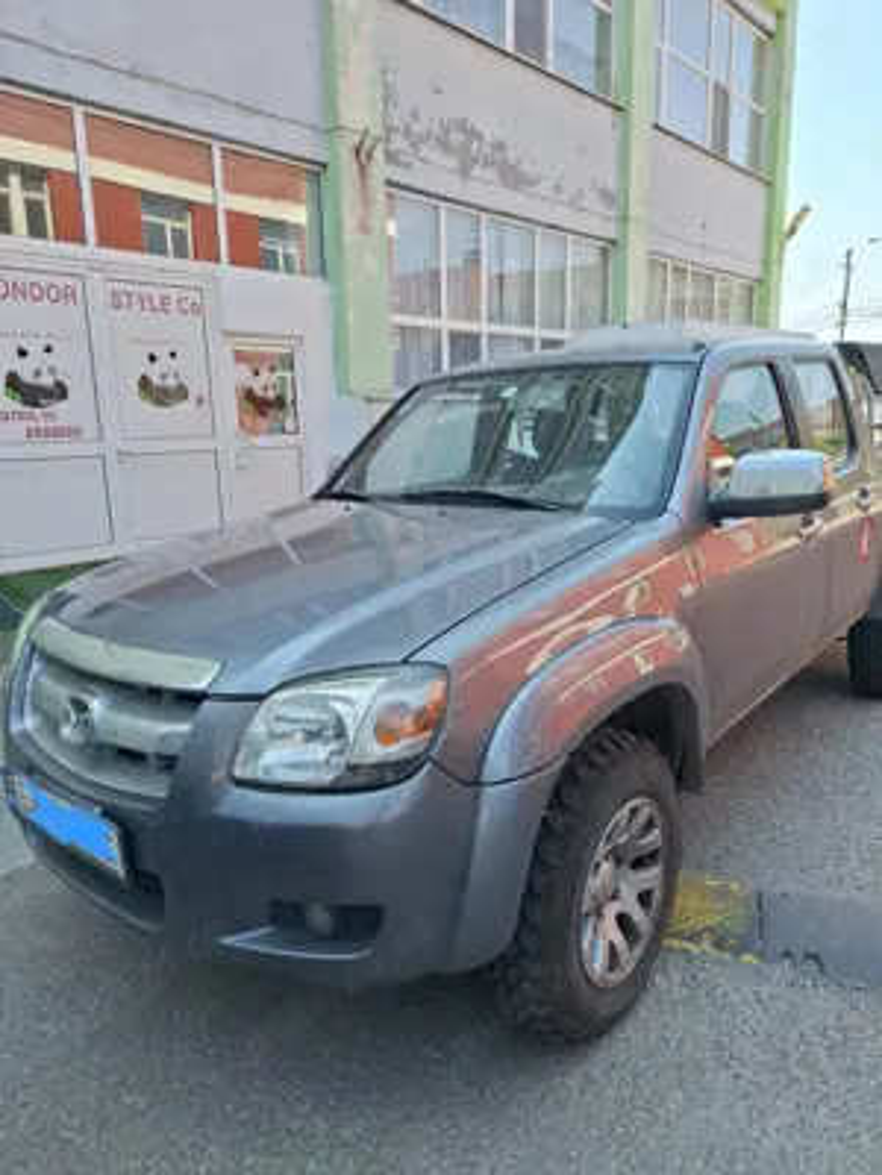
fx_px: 781
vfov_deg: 73.9
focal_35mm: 23
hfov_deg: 58.9
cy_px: 588
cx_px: 441
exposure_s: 1/588
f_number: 1.8
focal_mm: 5.54
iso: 40
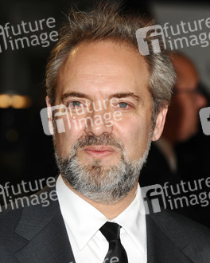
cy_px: 156
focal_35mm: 231
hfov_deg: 6.7
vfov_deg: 8.4
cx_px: 105
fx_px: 1791
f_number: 5.6
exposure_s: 1/200
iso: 320
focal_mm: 135
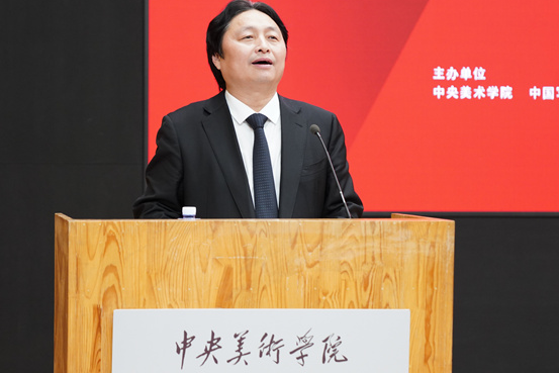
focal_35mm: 133
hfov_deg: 15.4
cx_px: 257
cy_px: 172
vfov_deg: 10.3
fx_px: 2066
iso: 800
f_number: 2.8
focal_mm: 70
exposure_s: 1/100
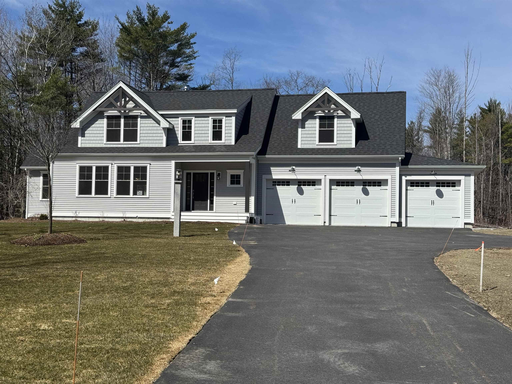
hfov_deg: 39.7
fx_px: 710
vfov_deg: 30.3
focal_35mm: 48
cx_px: 256
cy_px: 192
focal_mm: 6.76
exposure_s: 1/7092
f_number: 1.78
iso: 64
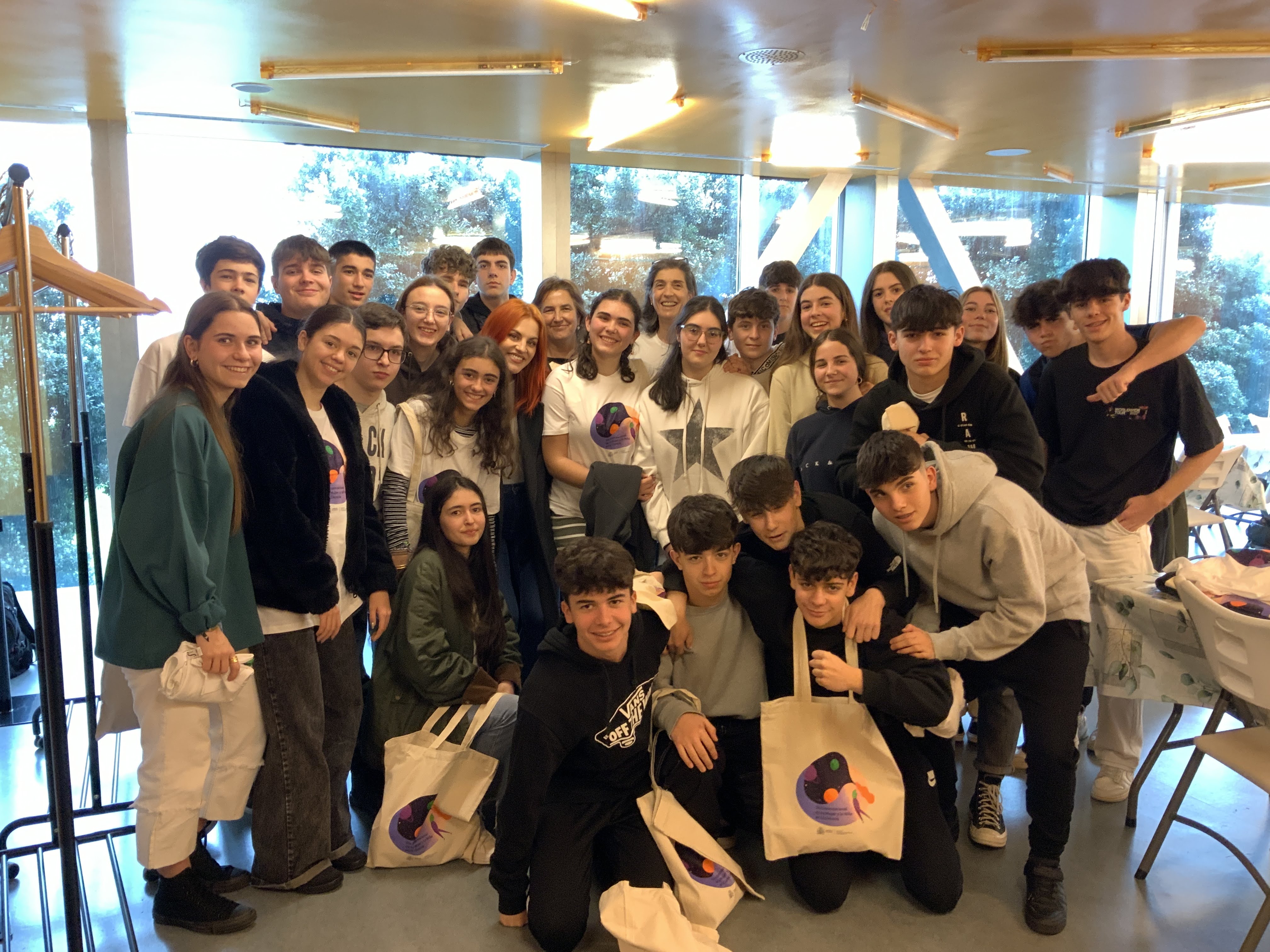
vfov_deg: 48.2
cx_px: 635
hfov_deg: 61.7
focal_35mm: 29
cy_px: 476
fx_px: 1064
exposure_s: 1/50
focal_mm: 3
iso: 160
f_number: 1.8
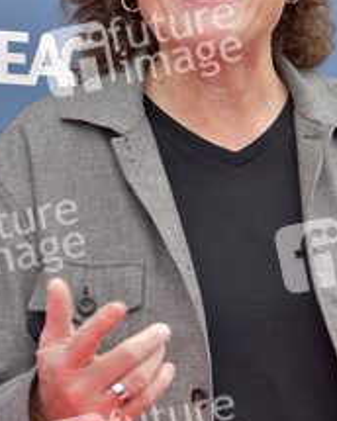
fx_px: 2282
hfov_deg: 8.4
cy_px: 149
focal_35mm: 183
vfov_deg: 10.5
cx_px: 199
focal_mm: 105
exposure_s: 1/250
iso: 250
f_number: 6.3
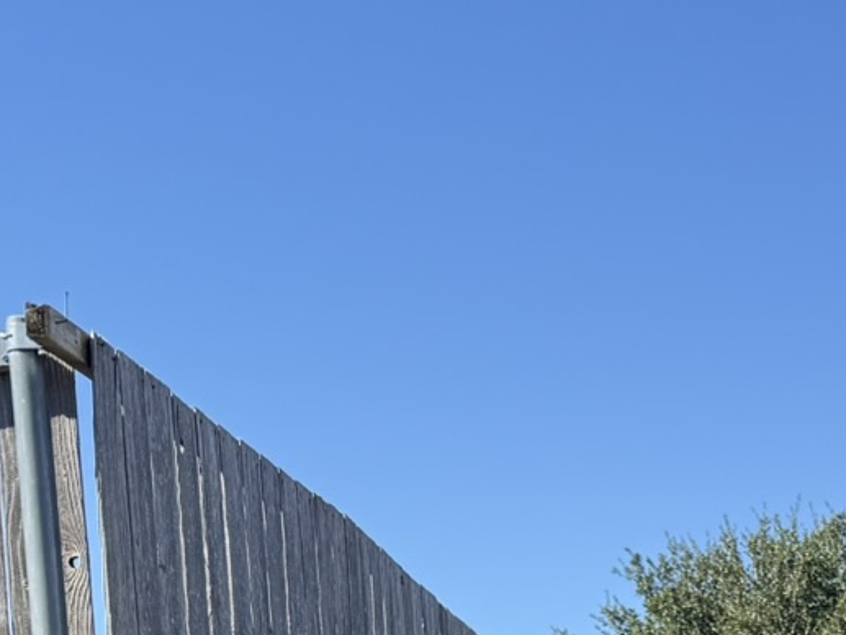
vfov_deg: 13.7
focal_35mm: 95
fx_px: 2322
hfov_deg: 19.0
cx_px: 1121
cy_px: 1183
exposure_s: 1/2445
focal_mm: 6.76
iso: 80
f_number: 1.78
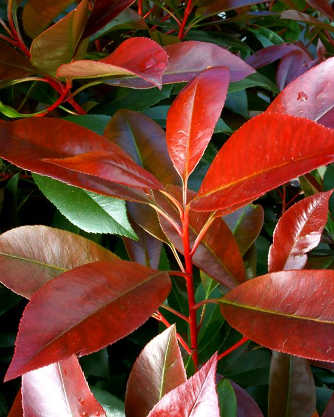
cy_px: 234
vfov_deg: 47.8
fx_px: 469
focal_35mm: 38
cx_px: 168
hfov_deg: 39.2
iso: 1600
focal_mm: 22
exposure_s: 1/30
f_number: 25
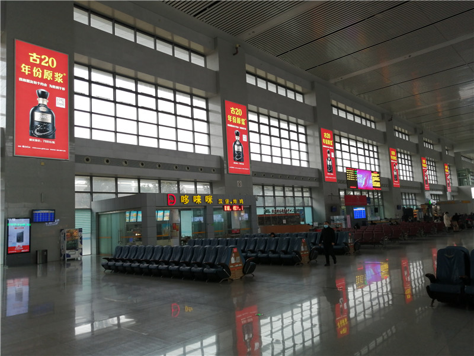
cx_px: 237
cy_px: 178
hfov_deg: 65.3
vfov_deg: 51.4
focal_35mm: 27
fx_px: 370
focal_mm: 3.62
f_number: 1.8
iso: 50
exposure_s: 1/50
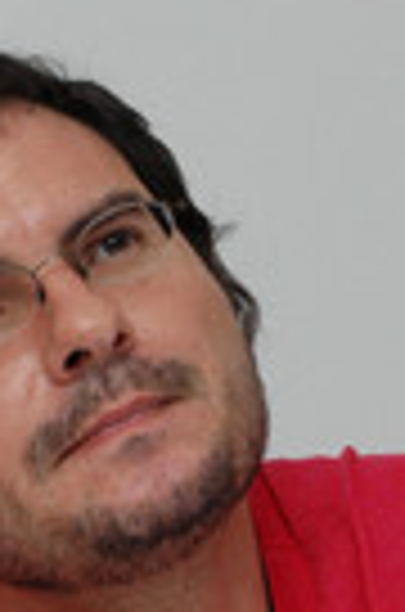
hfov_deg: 3.9
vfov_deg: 5.8
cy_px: 616
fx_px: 6004
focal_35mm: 354
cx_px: 302
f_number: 8
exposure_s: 1/1250
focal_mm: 80
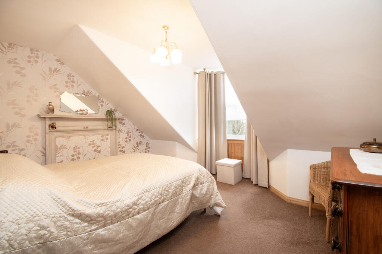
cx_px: 191
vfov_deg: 77.3
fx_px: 159
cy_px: 127
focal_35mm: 15
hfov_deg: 100.4
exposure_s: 1/5
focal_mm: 10
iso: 320
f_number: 9
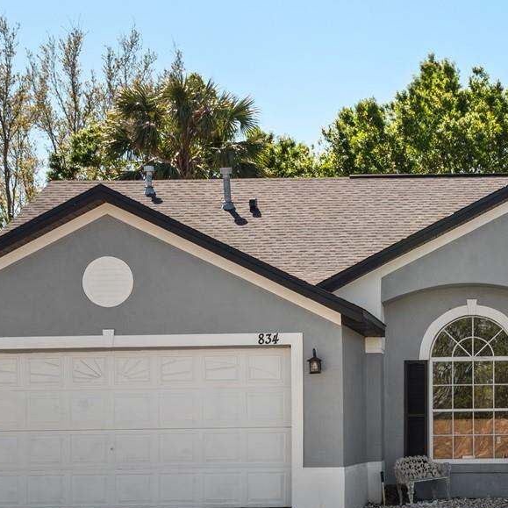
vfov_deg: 19.6
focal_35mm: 88
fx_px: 1461
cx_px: 480
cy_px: 385
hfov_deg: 19.3
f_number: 6.3
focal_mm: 18
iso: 200
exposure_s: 1/200
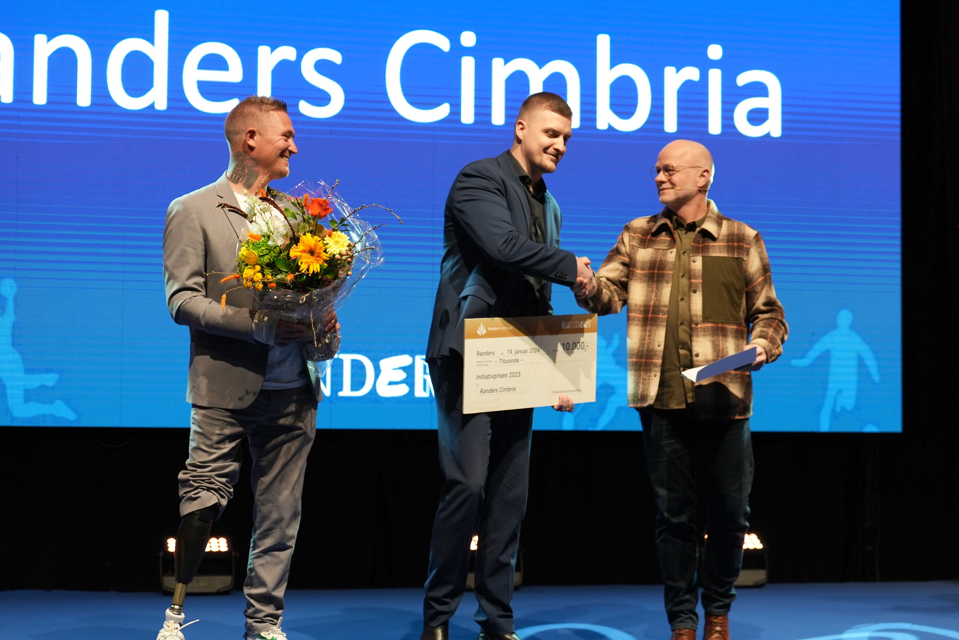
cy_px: 320
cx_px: 480
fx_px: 1866
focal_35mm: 70
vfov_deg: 19.5
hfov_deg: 28.8
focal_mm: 70
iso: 1000
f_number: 4
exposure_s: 1/160
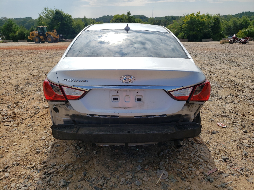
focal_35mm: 26
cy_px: 95
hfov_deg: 67.3
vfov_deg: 53.1
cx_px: 127
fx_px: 191
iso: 50
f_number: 1.5
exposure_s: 1/5000
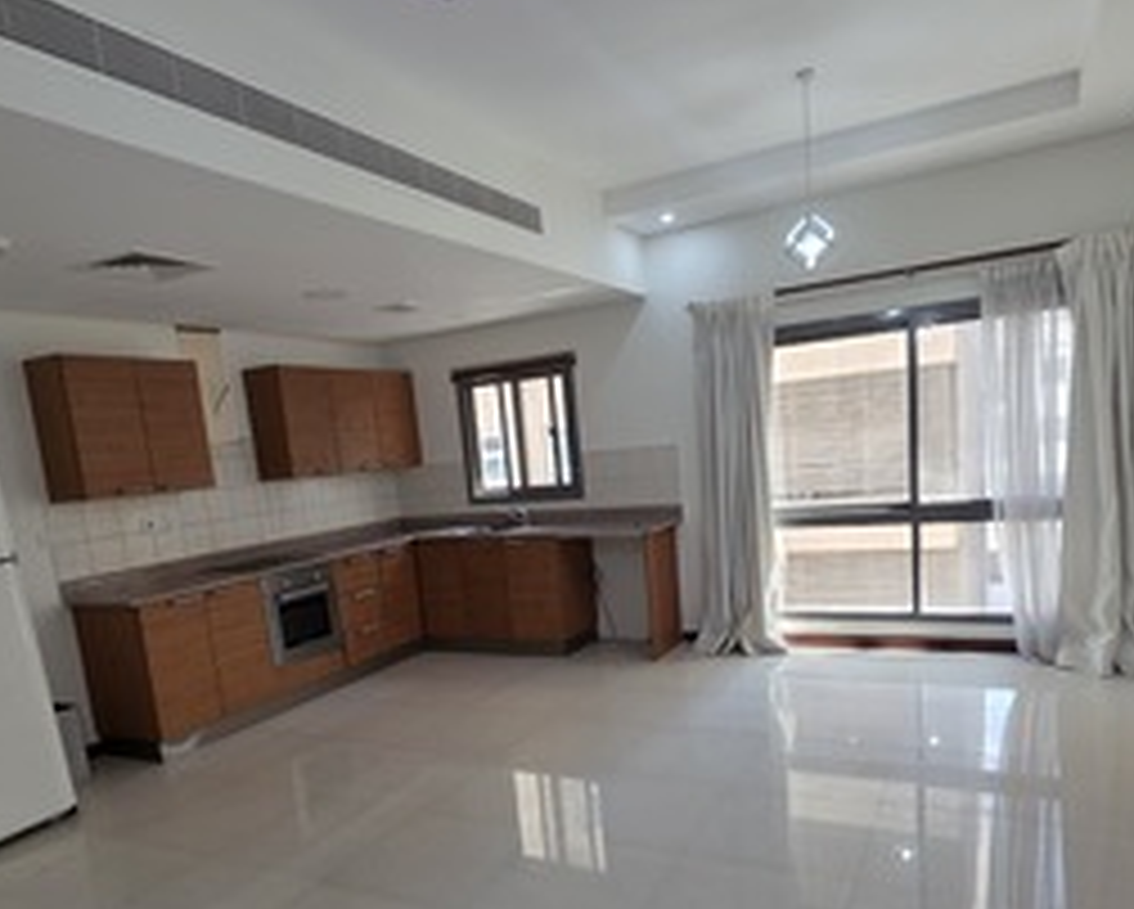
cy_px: 574
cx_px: 565
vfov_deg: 60.1
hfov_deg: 72.6
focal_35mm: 23
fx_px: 773
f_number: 1.9
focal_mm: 2.2
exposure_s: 1/100
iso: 125
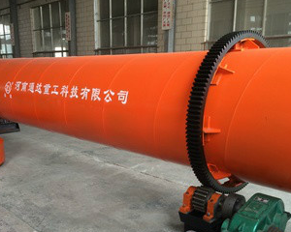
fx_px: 336
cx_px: 107
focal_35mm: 39
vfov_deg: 38.1
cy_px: 140
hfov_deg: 46.4
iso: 80
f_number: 2.2
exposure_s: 1/30
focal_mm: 4.12
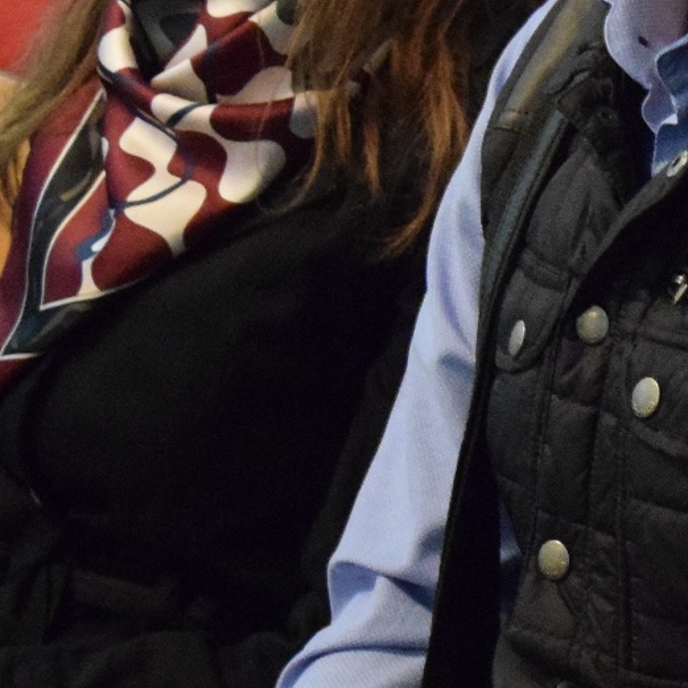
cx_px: 1000
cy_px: 490
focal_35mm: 183
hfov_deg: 9.3
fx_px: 4125
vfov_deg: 9.5
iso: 5000
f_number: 4.5
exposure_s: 1/80
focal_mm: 25
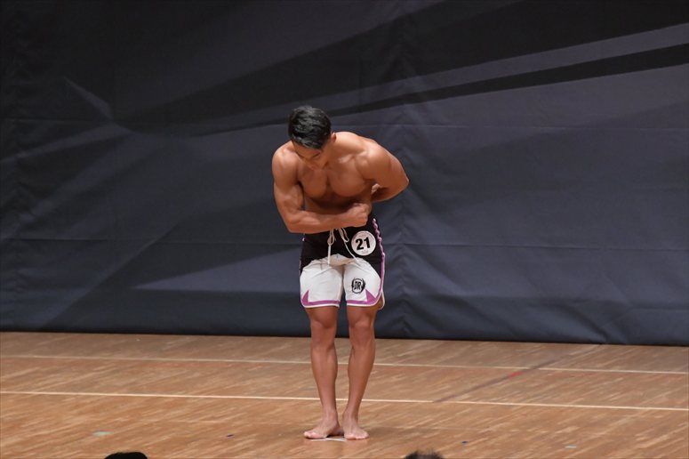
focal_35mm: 300
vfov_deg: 4.6
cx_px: 344
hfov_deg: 6.9
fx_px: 5739
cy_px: 230
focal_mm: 200
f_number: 5.6
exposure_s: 1/400
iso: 6400
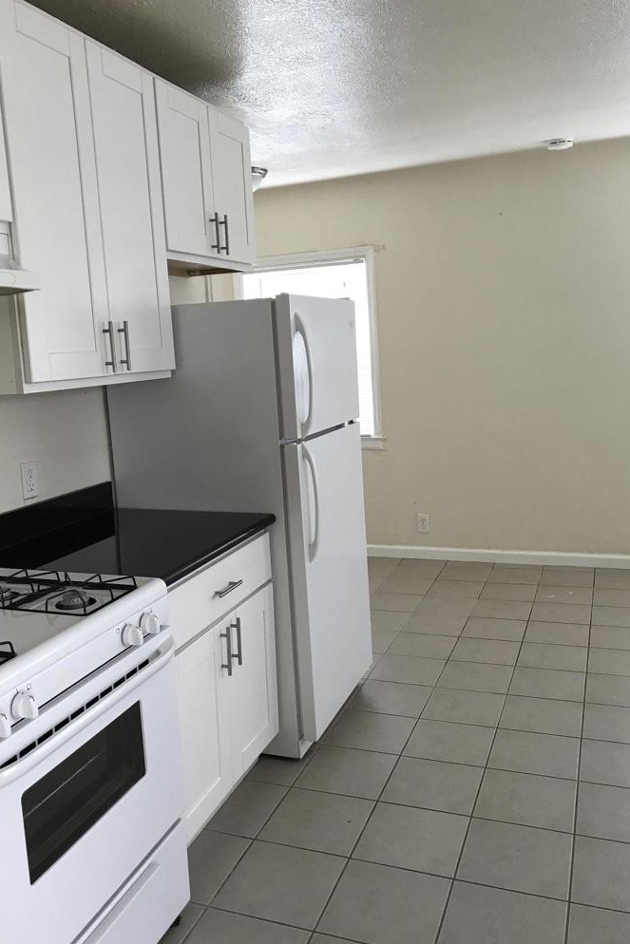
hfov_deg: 43.6
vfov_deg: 61.9
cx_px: 299
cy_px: 459
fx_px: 787
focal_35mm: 30
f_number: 1.8
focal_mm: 3.99
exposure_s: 1/30
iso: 32
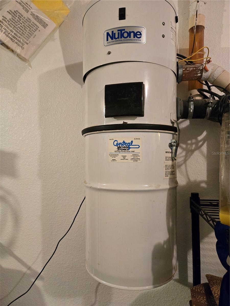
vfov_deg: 73.9
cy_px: 153
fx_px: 204
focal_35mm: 23
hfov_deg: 58.9
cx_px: 115
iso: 1000
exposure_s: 1/120
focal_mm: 5.4
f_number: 1.8
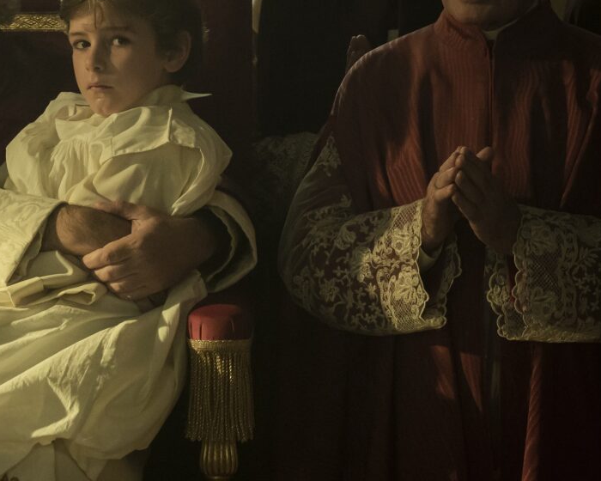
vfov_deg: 6.3
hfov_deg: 7.8
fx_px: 4393
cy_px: 233
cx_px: -33
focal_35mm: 247
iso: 3200
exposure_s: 1/160
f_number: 5.6
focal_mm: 120
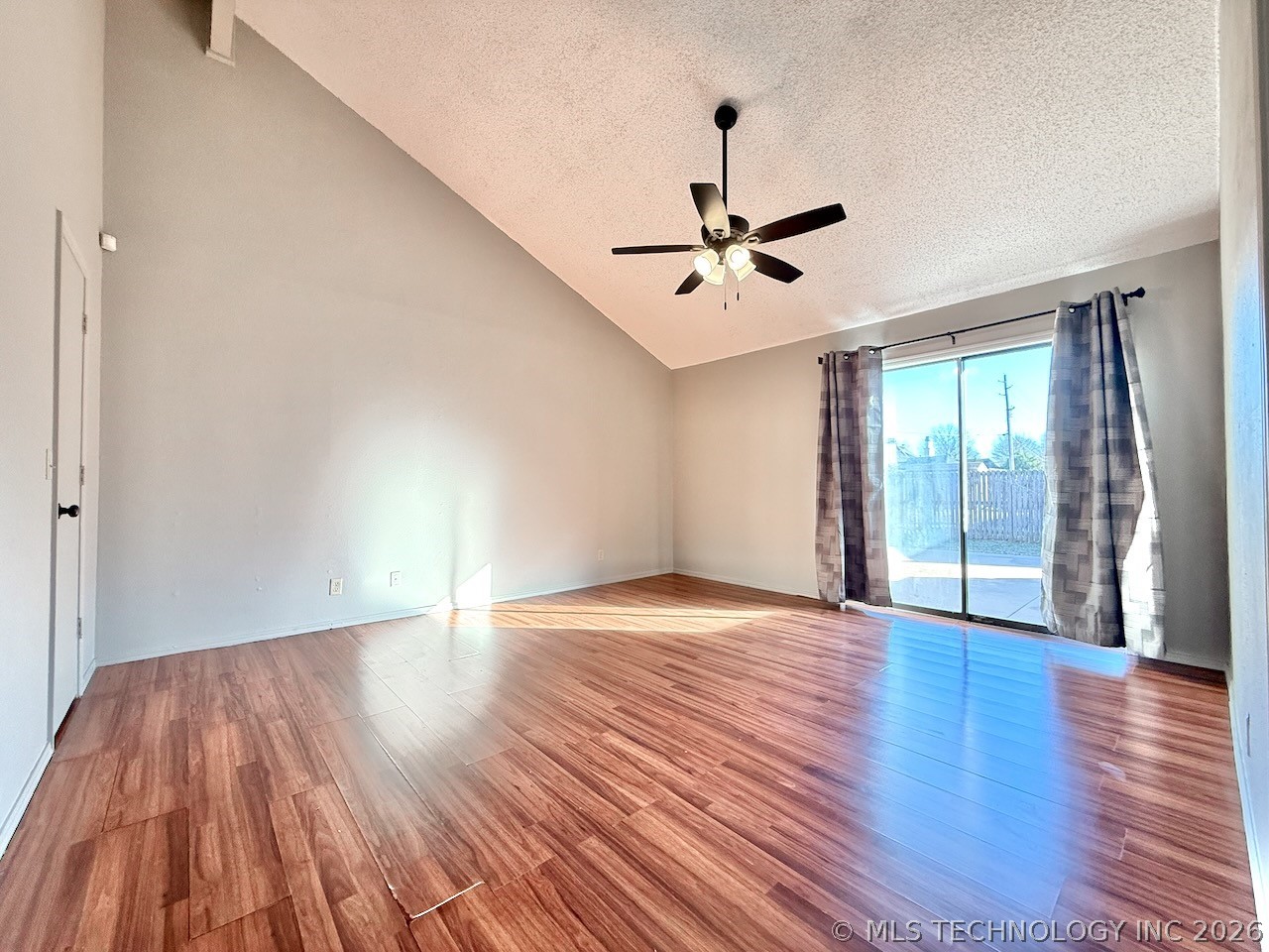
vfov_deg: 85.7
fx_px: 513
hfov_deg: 102.1
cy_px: 476
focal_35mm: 14
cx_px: 634
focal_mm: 2.22
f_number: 2.2
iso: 320
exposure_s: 1/120
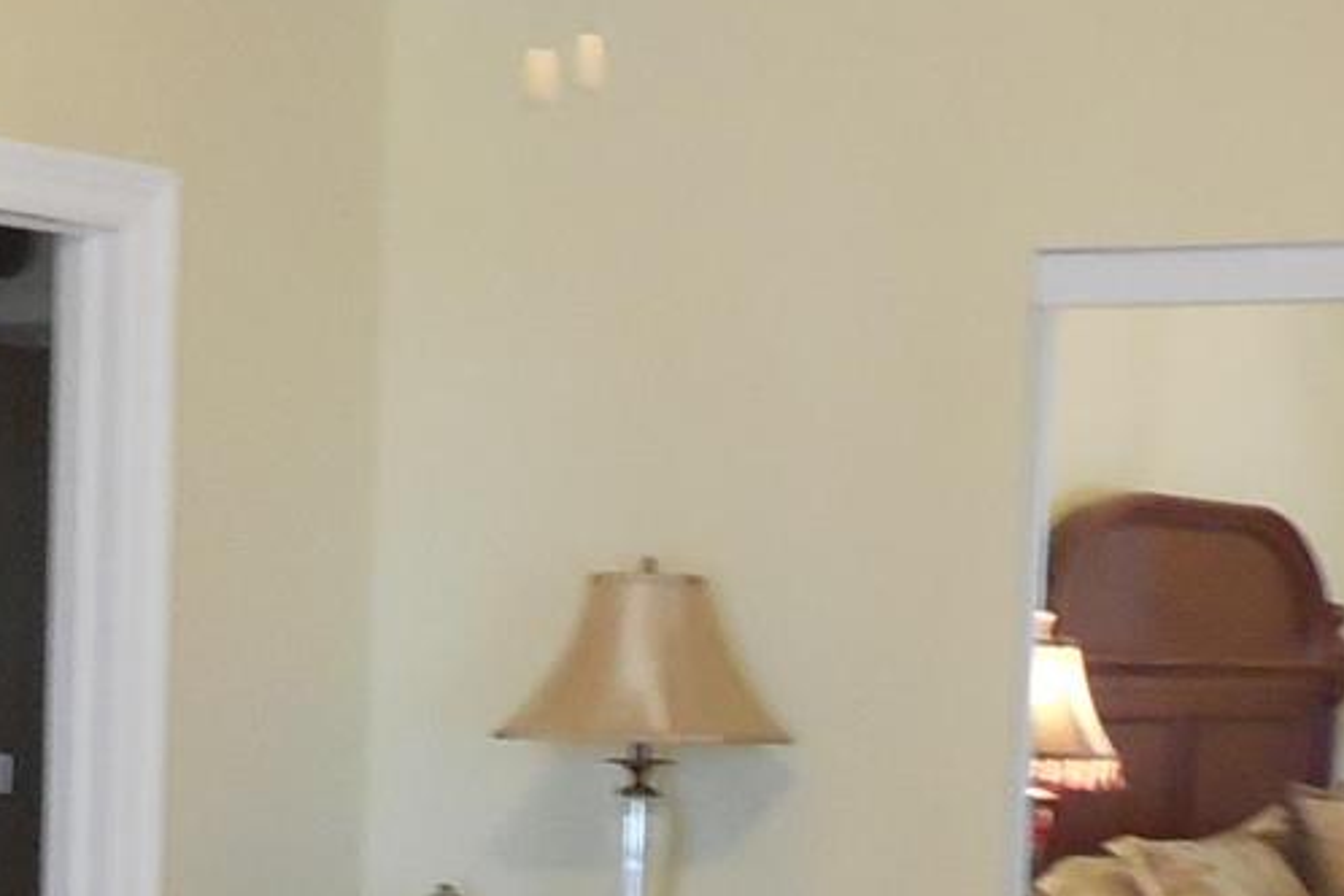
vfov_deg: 12.3
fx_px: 3994
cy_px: 1223
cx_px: 184
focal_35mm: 107
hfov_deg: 18.8
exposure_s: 1/10
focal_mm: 4.5
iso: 400
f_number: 3.1
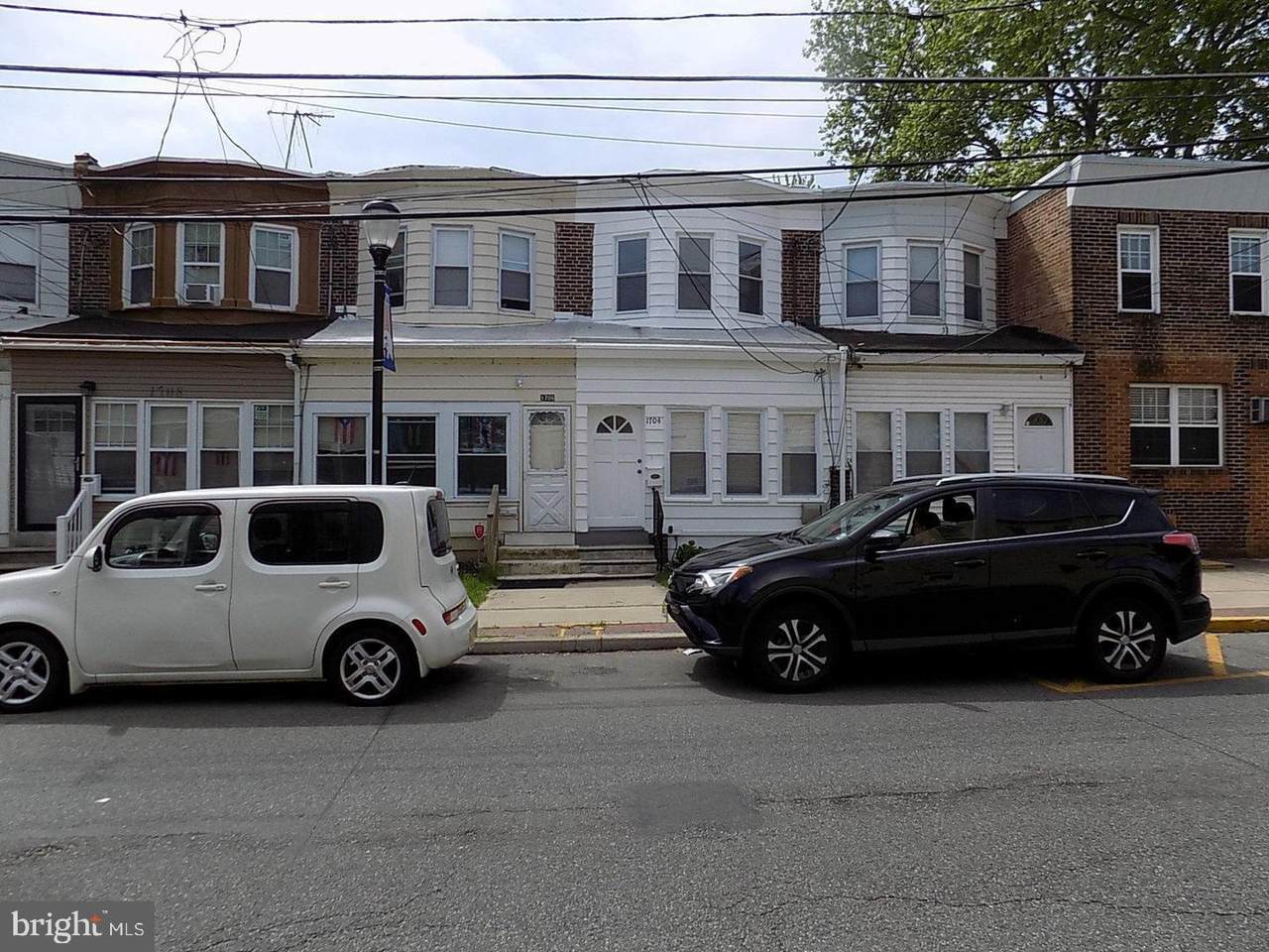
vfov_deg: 58.9
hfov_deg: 73.9
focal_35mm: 23
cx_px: 634
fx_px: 843
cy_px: 476
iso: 80
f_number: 3.1
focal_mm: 4
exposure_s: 1/1000
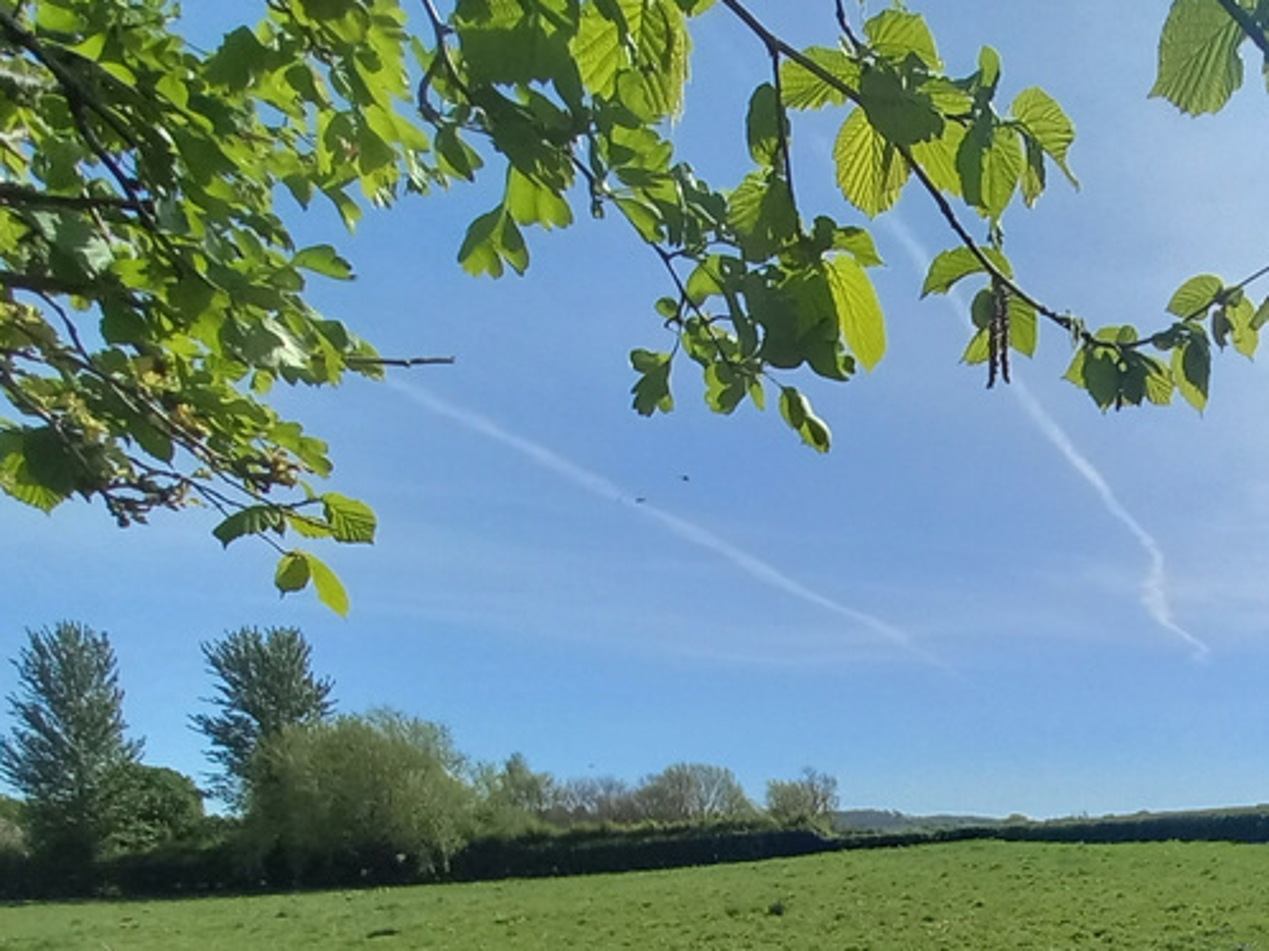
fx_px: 916
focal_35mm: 25
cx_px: 1035
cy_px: 852
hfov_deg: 62.8
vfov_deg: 49.1
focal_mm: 1.13
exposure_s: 1/1527
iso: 50
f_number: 2.2
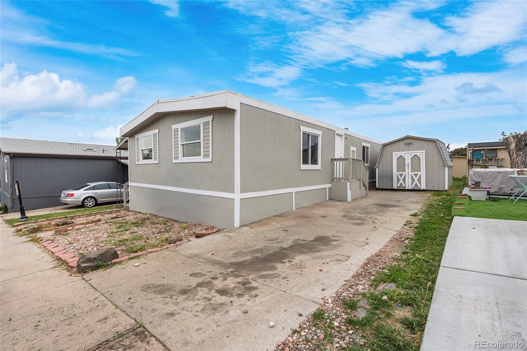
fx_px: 241
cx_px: 264
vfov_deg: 72.0
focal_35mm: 16
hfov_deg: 95.0
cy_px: 176
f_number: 8
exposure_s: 1/400
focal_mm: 16.5
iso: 500
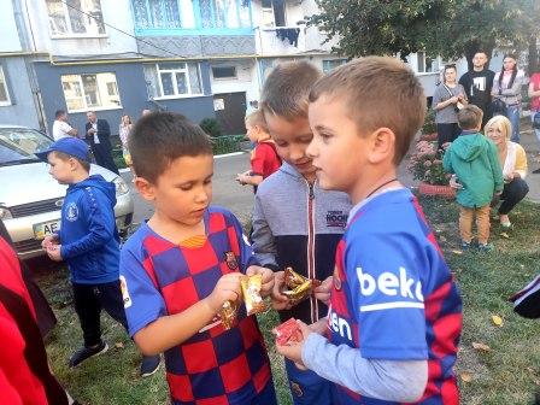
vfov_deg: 53.1
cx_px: 270
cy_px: 202
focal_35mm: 26
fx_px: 406
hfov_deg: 67.3
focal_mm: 4.77
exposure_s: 1/100
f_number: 1.75
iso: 198
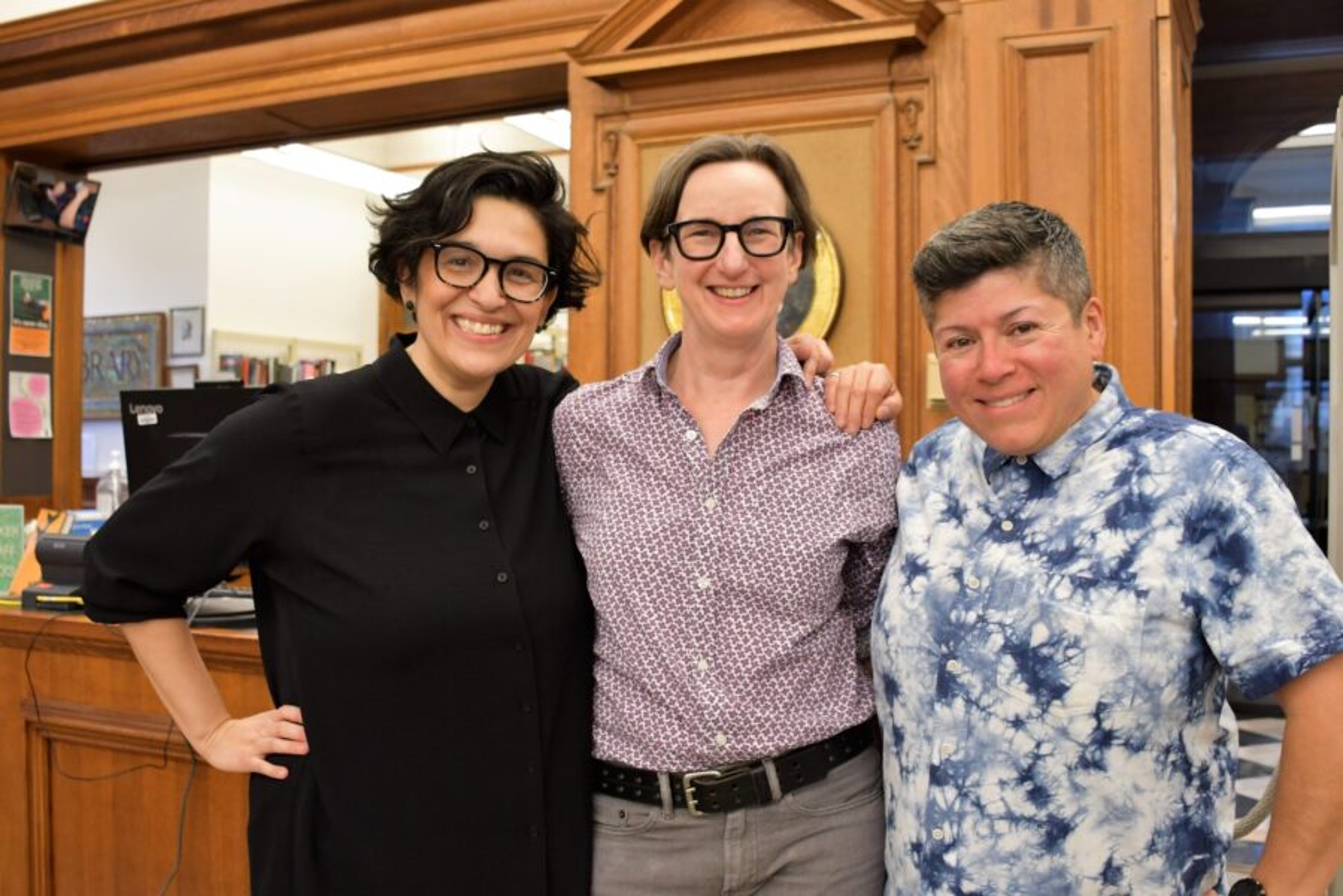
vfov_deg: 36.9
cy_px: 448
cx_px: 672
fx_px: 1343
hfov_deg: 53.1
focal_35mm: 36
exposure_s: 1/125
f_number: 3.5
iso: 1100
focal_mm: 18
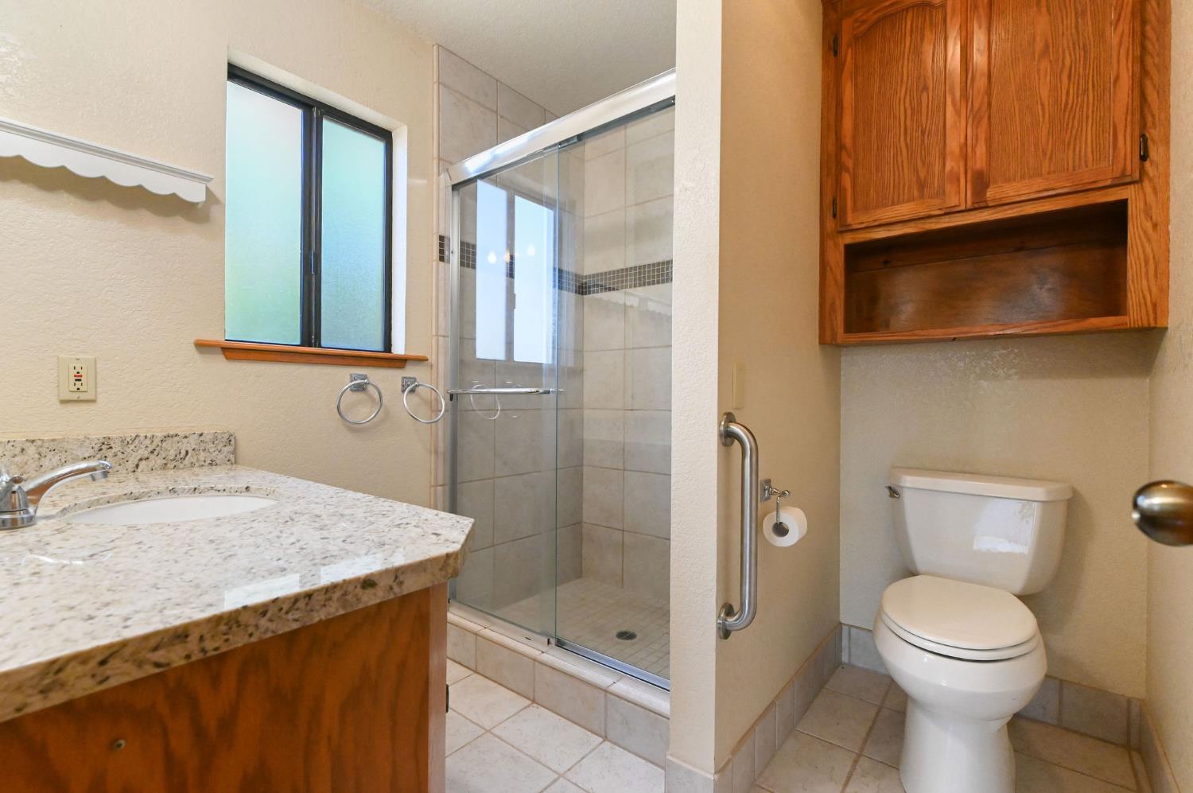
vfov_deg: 77.2
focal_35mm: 15
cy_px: 396
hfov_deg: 100.4
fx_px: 497
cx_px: 596
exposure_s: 1/320
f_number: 8
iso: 8000
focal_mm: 15
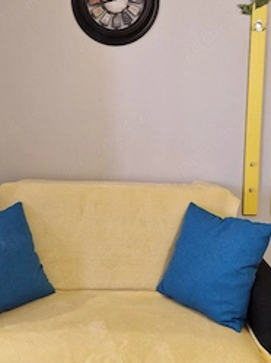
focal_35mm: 37
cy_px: 157
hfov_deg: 38.6
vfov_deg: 50.1
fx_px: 387
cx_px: 140
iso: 500
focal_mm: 5.54
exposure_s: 1/50
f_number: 1.8
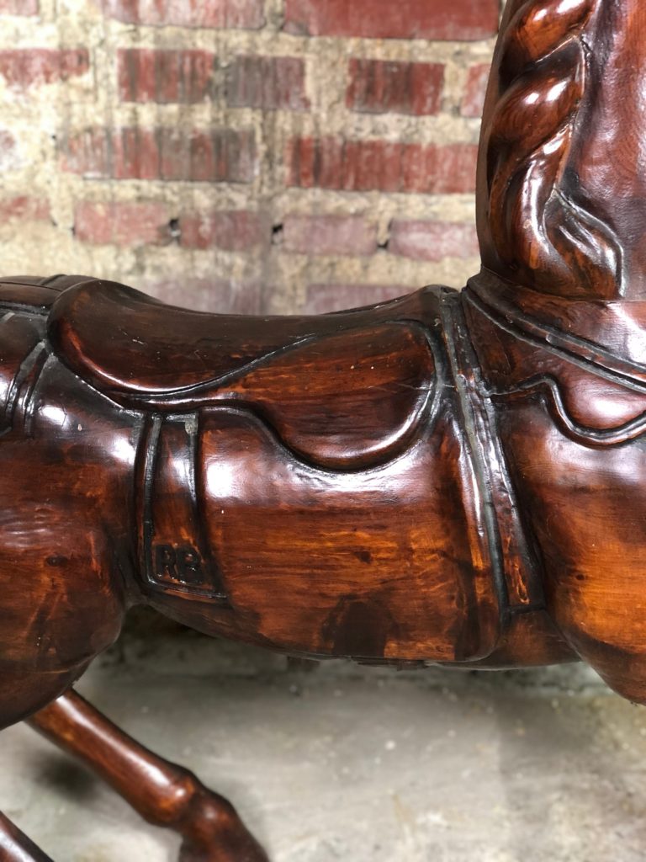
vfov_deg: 36.8
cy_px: 431
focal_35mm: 52
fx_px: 1294
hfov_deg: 28.0
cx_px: 323
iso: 160
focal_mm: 6
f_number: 2.4
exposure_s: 1/20
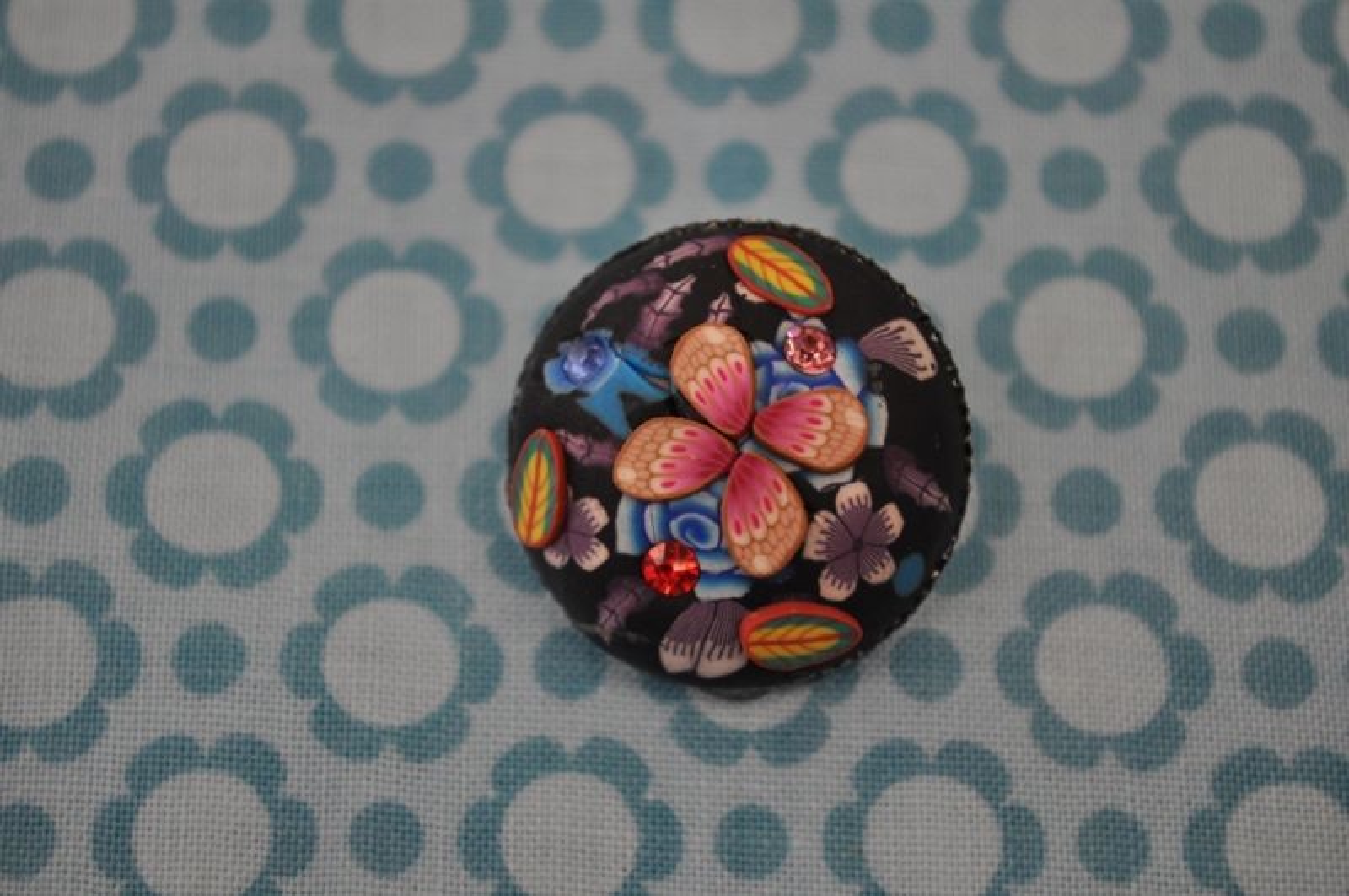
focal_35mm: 78
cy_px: 448
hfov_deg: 26.0
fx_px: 2919
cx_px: 674
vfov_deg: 17.4
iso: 400
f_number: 5.6
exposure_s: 1/60
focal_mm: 52
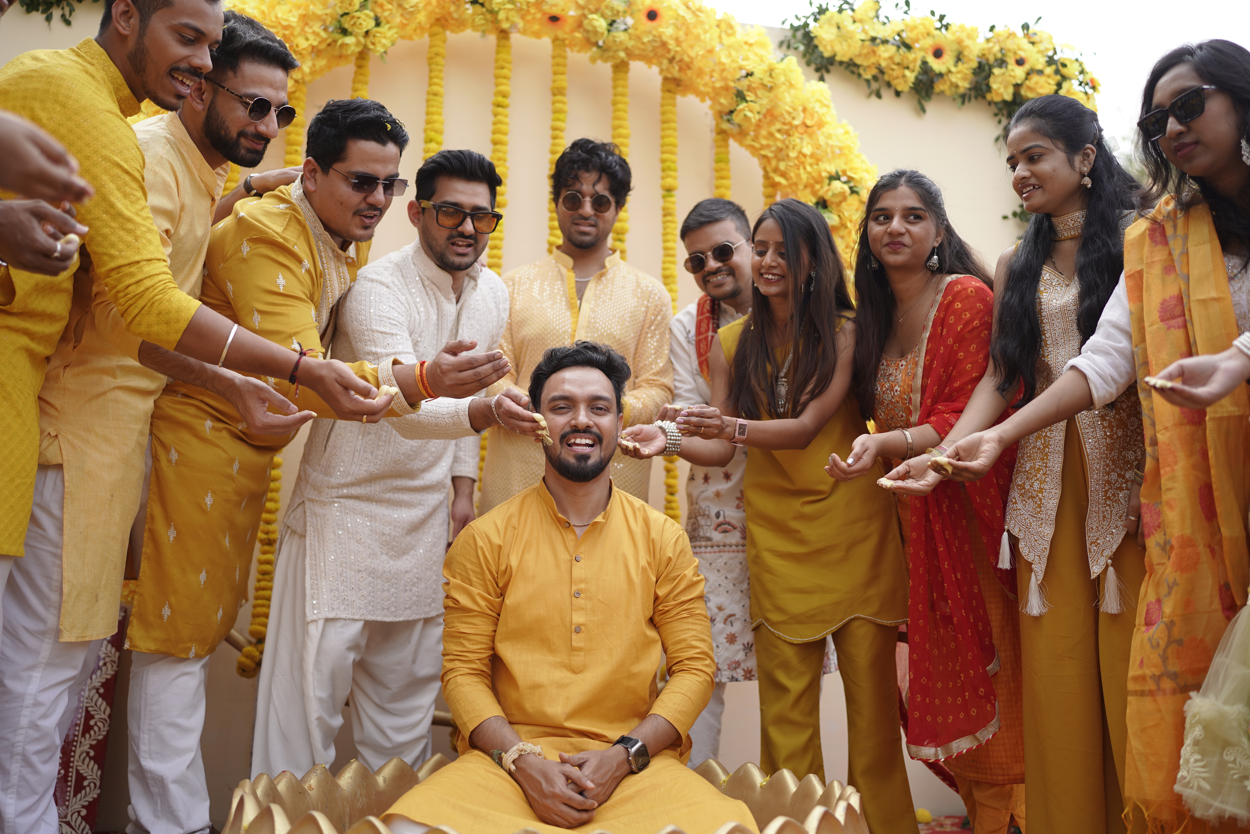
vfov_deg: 35.9
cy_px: 401
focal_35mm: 37
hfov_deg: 51.9
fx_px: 1285
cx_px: 640
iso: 100
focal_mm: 35
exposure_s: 1/1250
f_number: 1.4
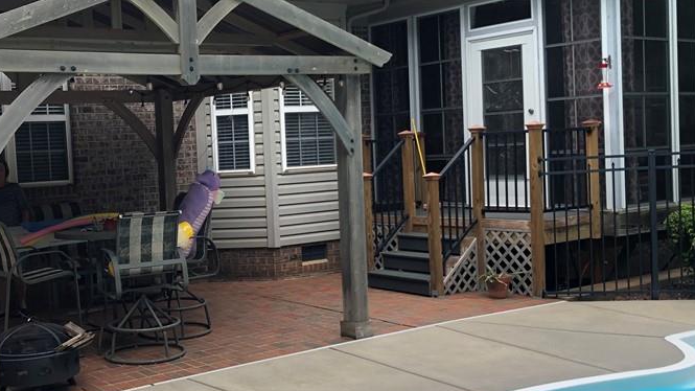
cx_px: 222
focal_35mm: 47
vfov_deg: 25.4
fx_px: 866
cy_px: 200
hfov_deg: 43.0
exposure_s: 1/237
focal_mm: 3.99
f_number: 1.8
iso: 20
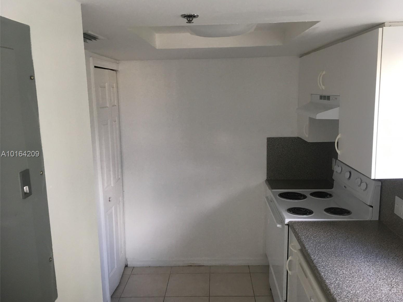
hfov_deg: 60.0
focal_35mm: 30
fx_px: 349
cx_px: 208
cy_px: 154
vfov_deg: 46.8
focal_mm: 4.15
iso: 40
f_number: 2.2
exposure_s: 1/30
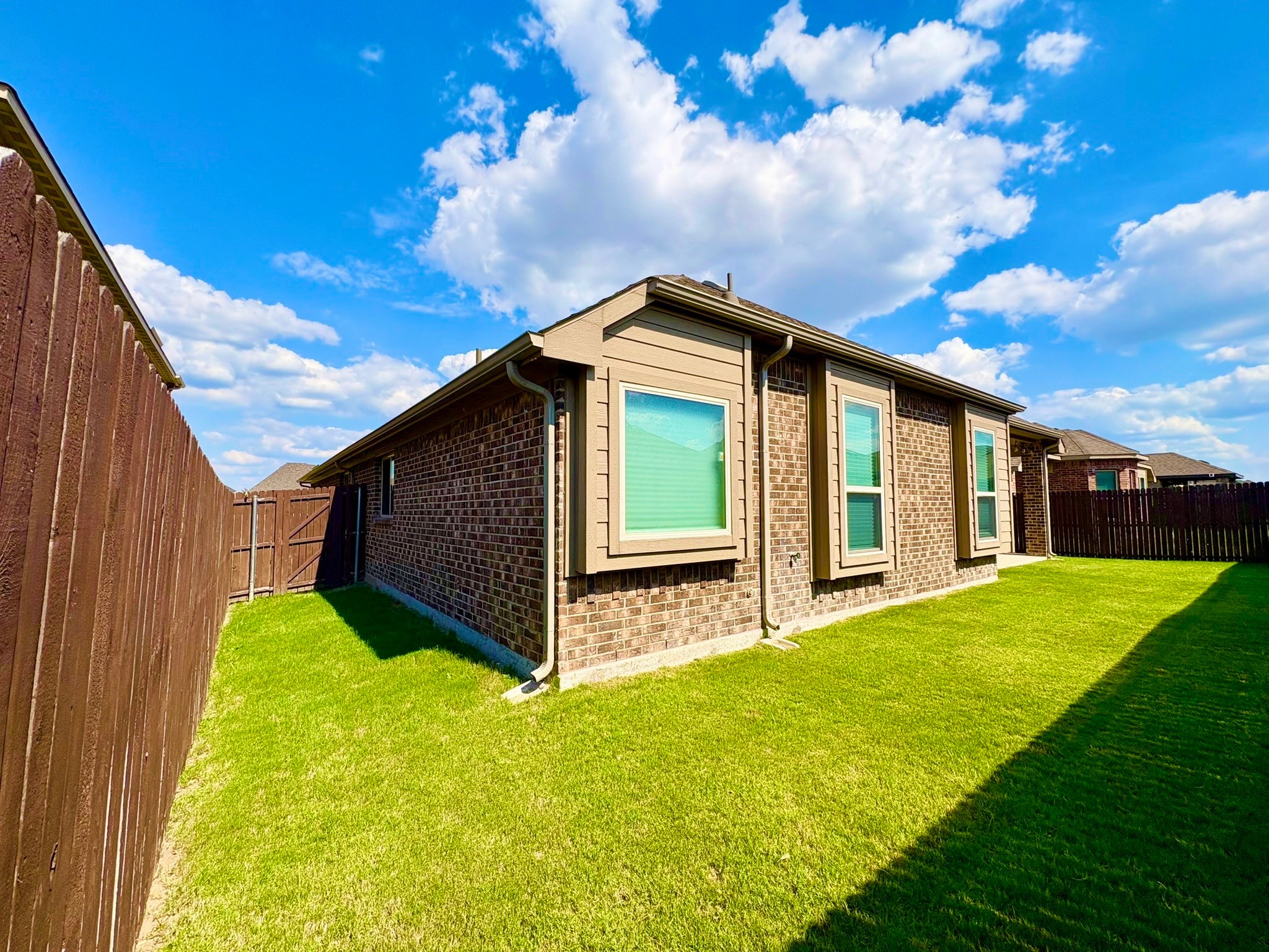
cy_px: 476
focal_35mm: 14
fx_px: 513
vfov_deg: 85.7
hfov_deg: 102.1
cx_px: 634
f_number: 2.2
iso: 50
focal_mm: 2.22
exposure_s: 1/2273
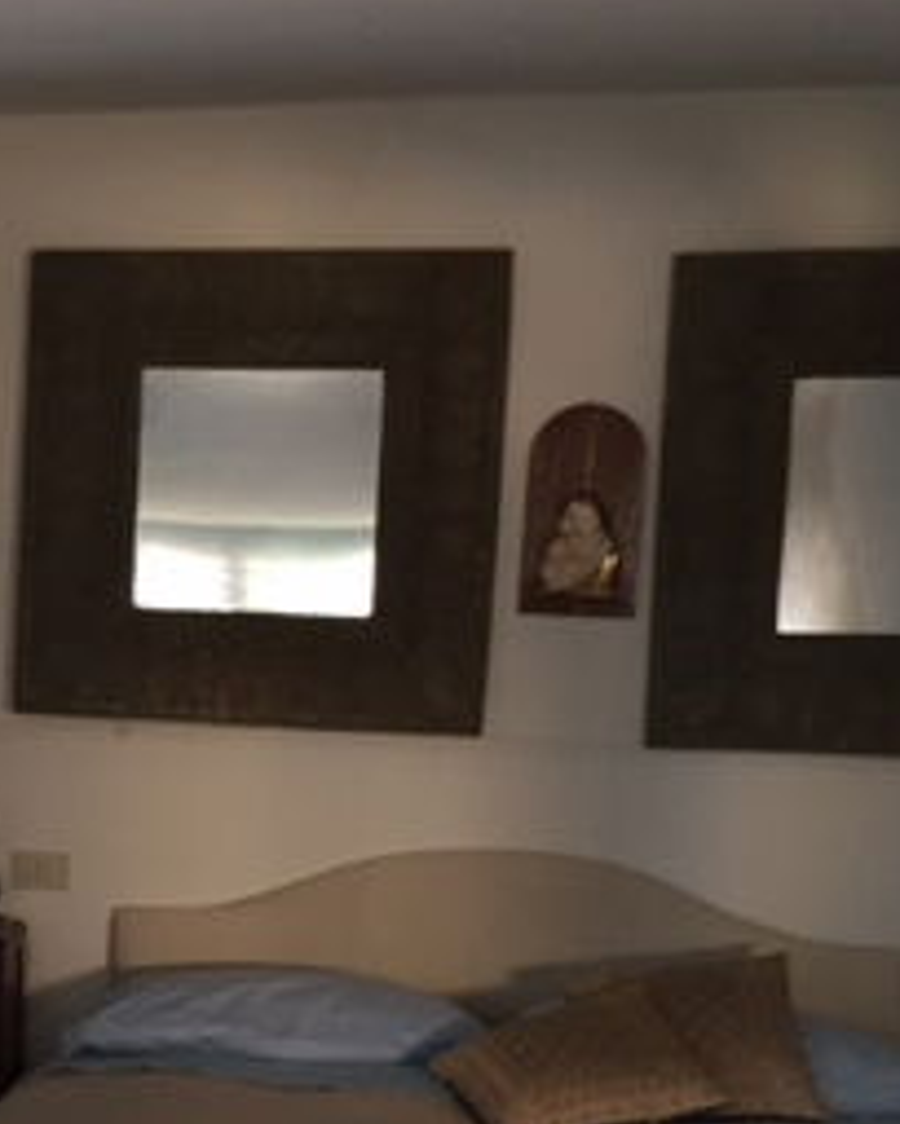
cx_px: -106
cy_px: 855
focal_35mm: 71
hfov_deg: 20.5
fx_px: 2364
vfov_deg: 26.4
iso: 125
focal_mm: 4.15
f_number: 2.2
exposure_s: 1/33
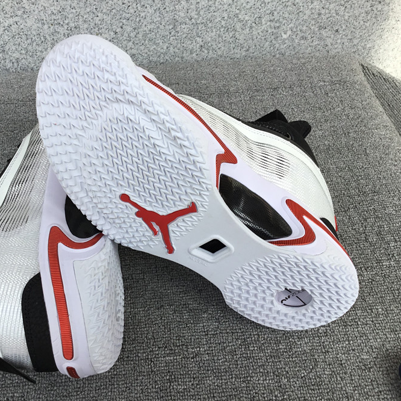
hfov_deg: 44.6
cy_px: 200
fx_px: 485
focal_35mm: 37
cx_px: 153
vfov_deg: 44.9
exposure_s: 1/886
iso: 25
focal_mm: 3.3
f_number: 2.4
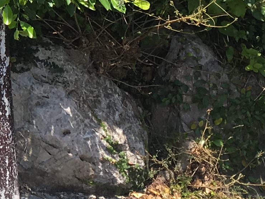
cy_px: -191
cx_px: -261
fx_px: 1218
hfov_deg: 11.3
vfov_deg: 8.8
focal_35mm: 159
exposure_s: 1/674
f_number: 2.2
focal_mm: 4.15
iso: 25
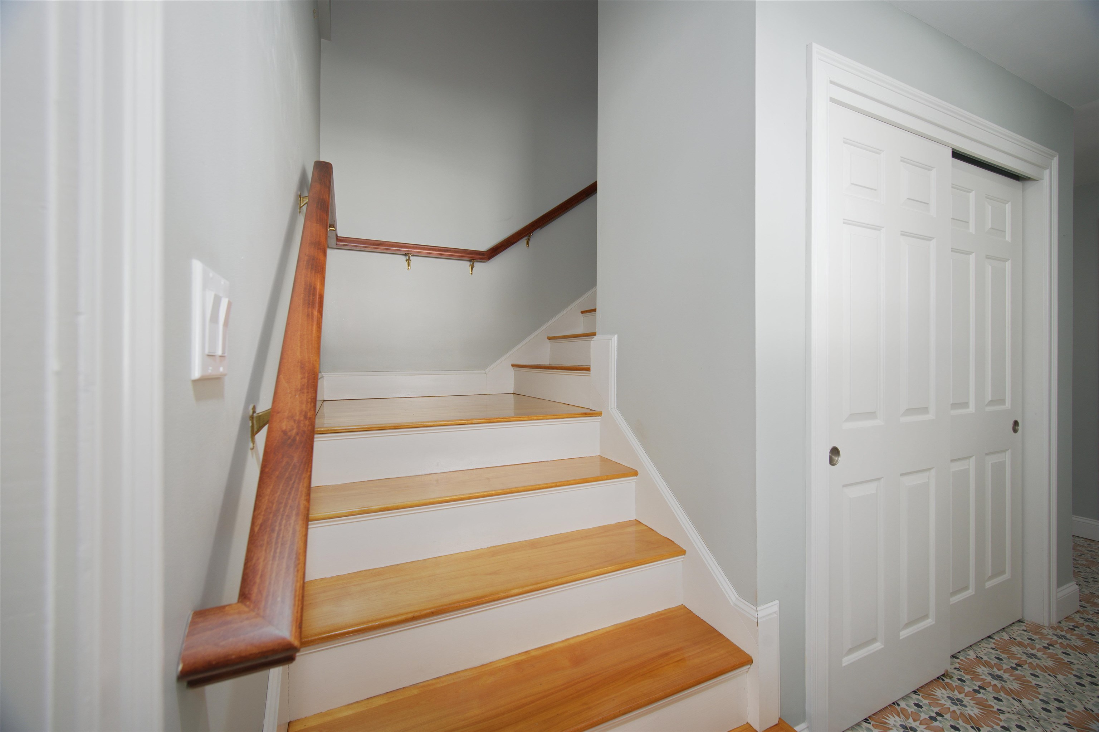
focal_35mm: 14
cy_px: 366
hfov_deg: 104.3
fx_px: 427
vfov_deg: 81.2
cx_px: 550
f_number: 7.1
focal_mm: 14
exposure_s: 1/5
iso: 320
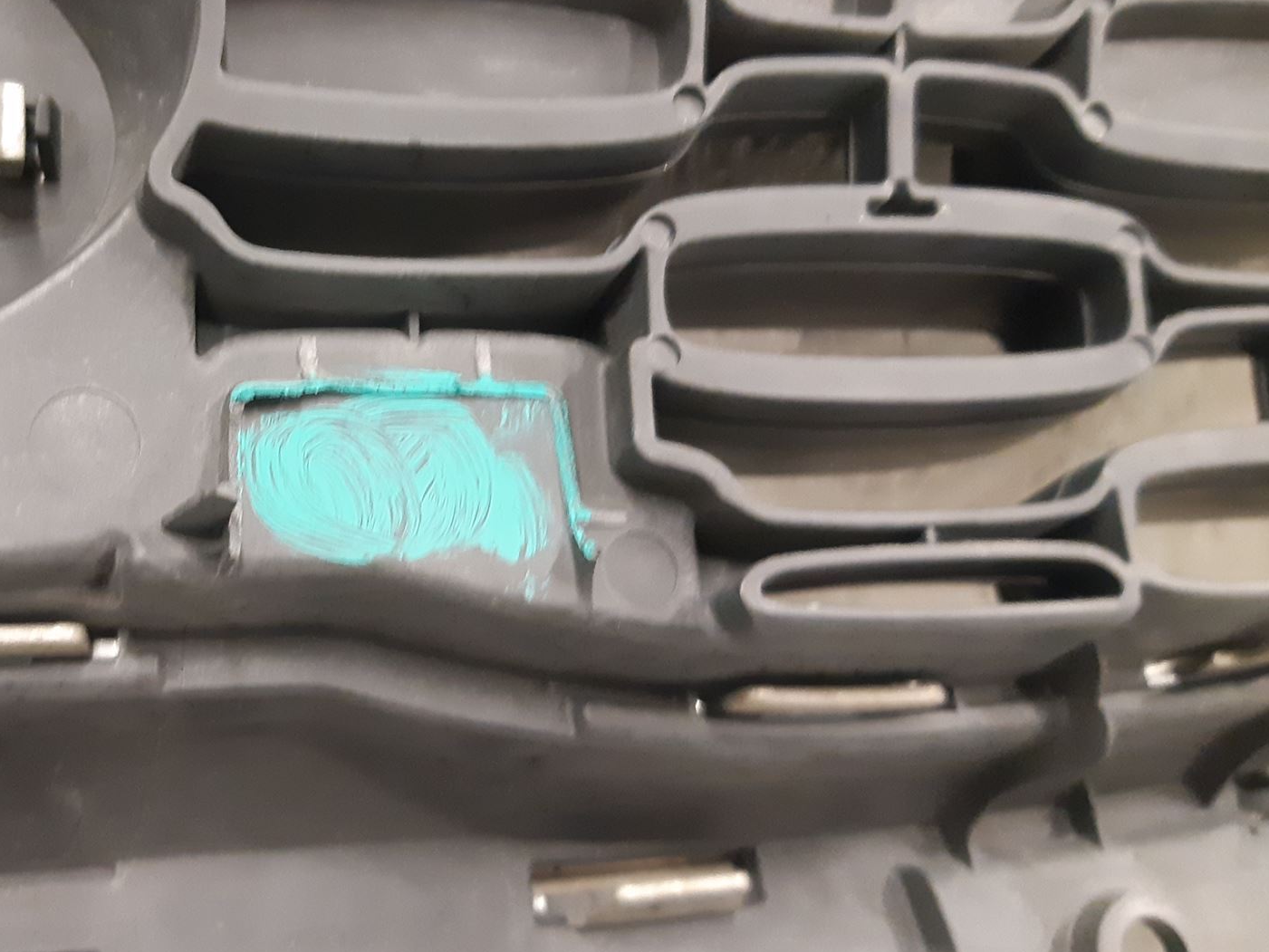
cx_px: 360
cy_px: 370
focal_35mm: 38
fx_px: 1393
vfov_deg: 37.5
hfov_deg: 47.6
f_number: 1.7
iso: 400
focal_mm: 3.93
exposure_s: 1/25
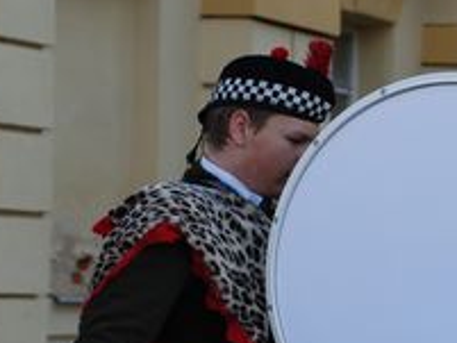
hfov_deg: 9.0
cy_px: 265
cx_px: 557
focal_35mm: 217
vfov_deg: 6.8
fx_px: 2867
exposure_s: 1/200
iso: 200
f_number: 5.3
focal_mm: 58
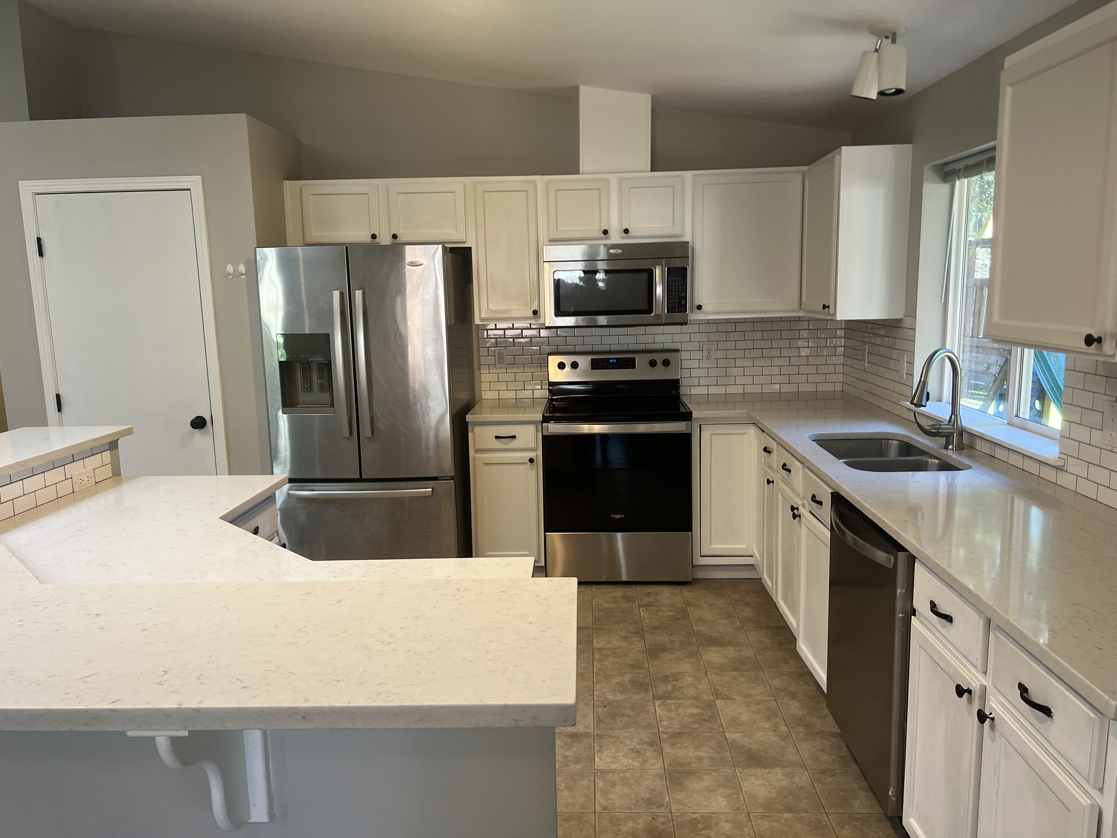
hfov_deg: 67.3
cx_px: 558
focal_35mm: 26
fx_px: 839
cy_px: 419
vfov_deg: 53.1
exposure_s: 1/120
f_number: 1.5
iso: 100
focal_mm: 5.7
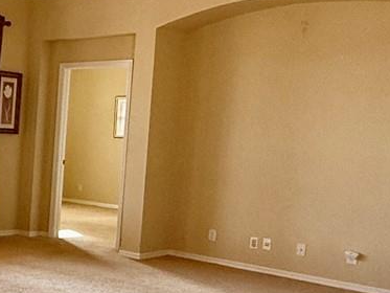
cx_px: -142
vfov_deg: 24.4
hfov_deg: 26.3
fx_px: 676
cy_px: 162
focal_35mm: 60
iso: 100
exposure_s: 1/99
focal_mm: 2.22
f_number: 2.2
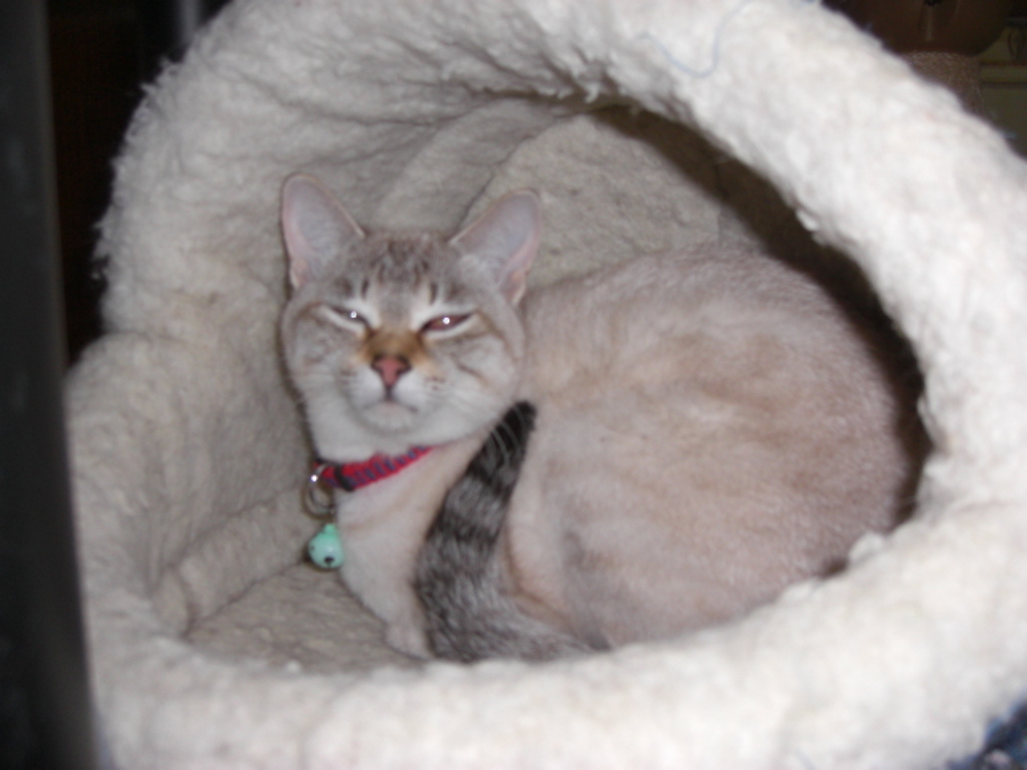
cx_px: 514
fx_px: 1127
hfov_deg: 49.0
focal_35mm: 38
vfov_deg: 37.7
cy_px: 385
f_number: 2.8
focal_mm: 7.9
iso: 200
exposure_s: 1/60
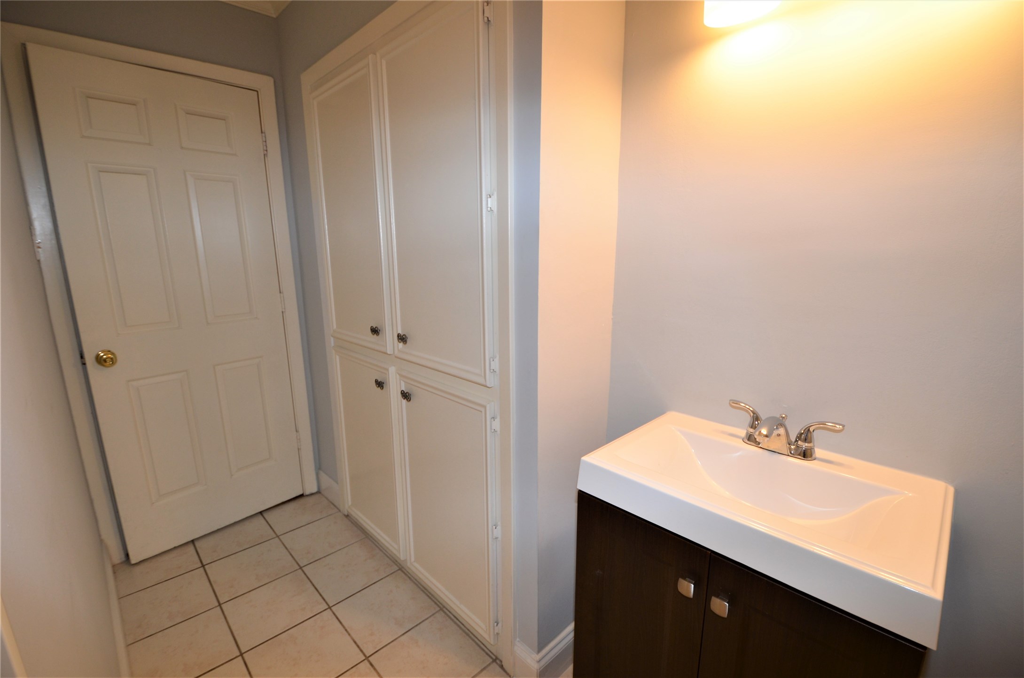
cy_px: 339
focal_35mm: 15
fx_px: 426
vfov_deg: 77.1
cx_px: 512
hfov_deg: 100.5
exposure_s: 1/60
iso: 220
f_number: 4
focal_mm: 10
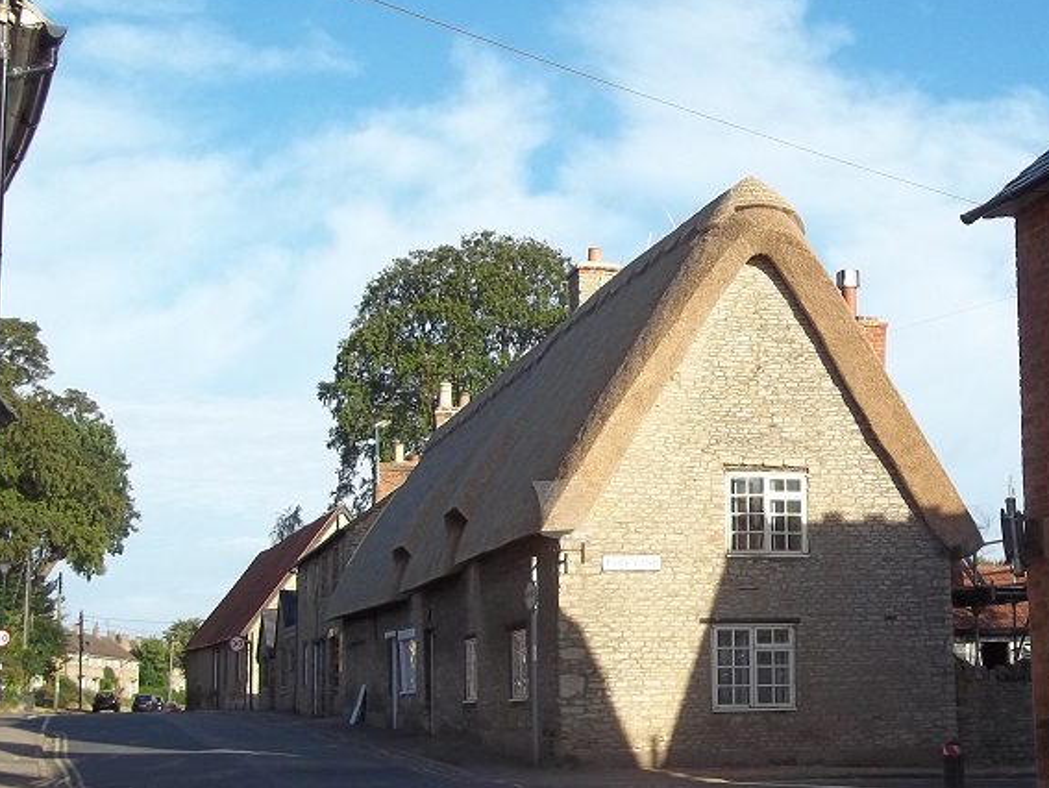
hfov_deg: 32.4
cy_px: 466
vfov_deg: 24.8
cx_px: 716
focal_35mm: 59
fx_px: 1789
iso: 64
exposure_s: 1/640
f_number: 3.2
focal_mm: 7.1
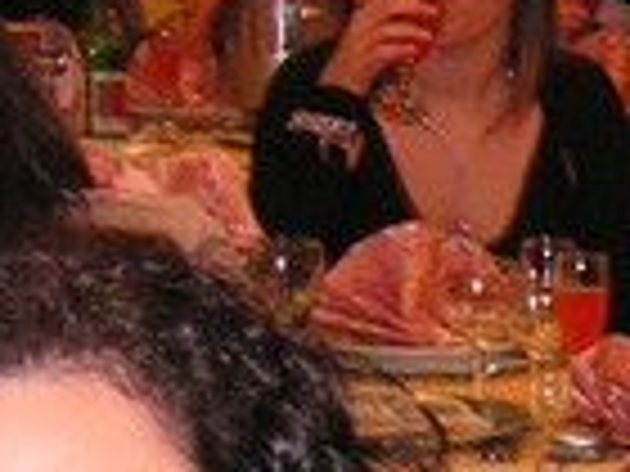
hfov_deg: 7.5
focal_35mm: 252
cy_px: 993
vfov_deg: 5.7
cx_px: 1278
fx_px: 4586
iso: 200
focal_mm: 7.4
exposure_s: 1/40
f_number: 3.2
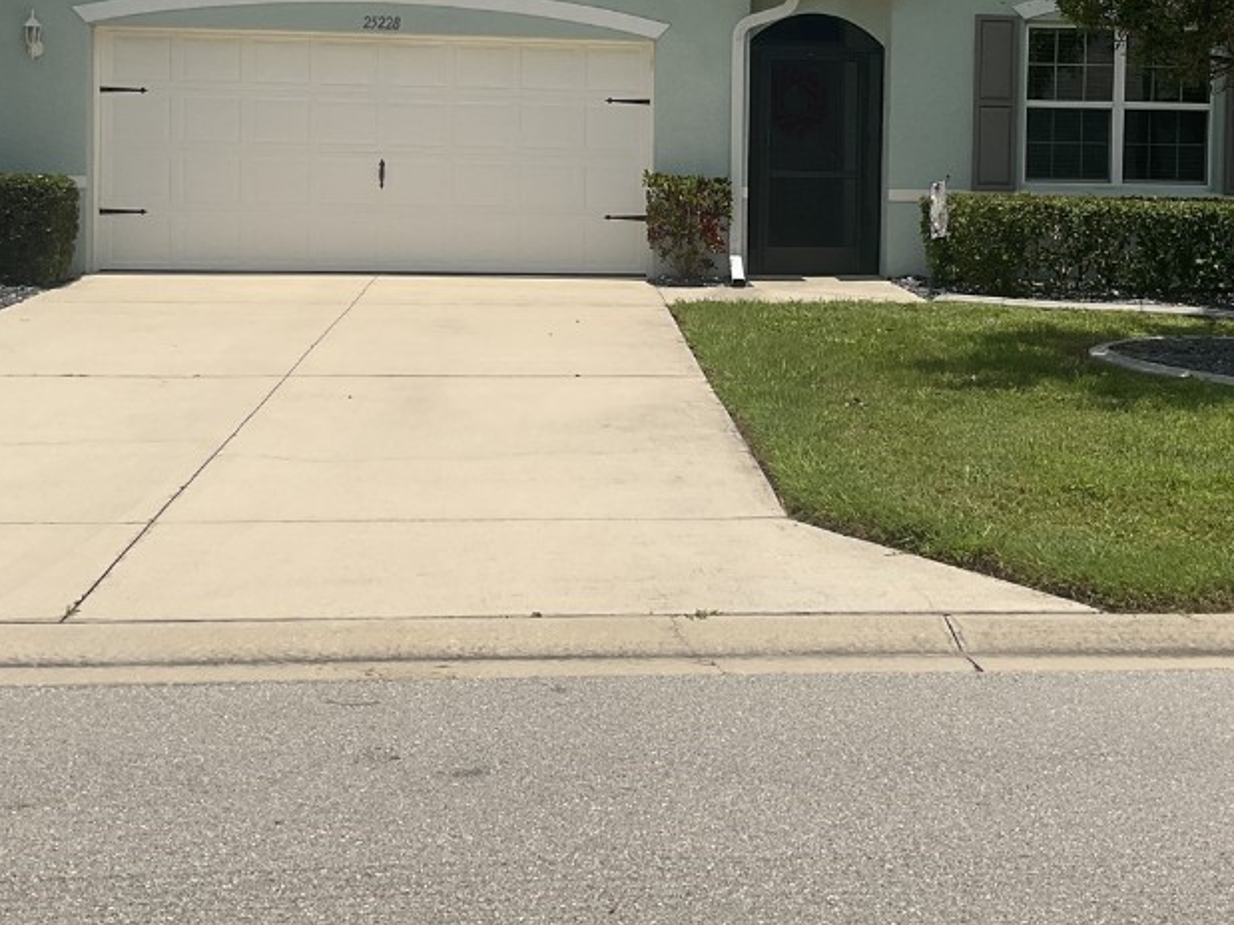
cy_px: 209
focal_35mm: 48
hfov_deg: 39.5
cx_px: 720
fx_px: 1711
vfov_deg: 29.7
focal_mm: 3
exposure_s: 1/4785
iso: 16
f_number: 1.8
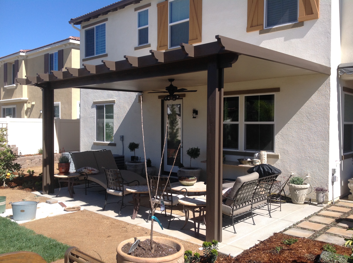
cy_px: 132
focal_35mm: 35
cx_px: 176
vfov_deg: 40.6
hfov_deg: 52.7
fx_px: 356
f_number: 2.4
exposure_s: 1/1209
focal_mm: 4.28
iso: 50
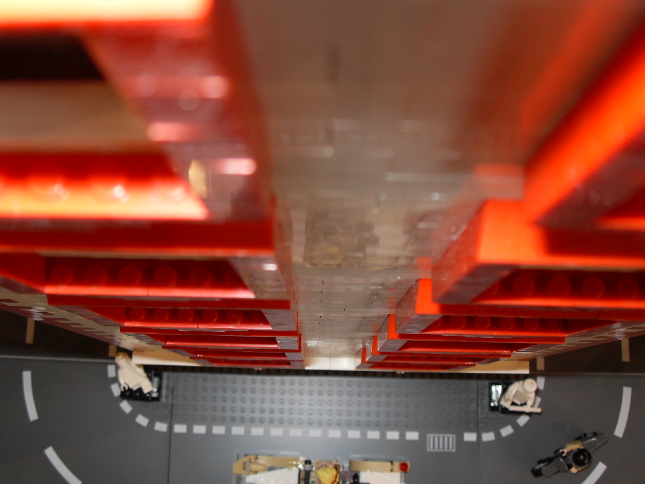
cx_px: 316
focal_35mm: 39
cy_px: 245
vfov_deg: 36.8
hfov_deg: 47.8
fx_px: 727
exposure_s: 1/45
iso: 100
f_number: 2.8
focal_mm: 6.3
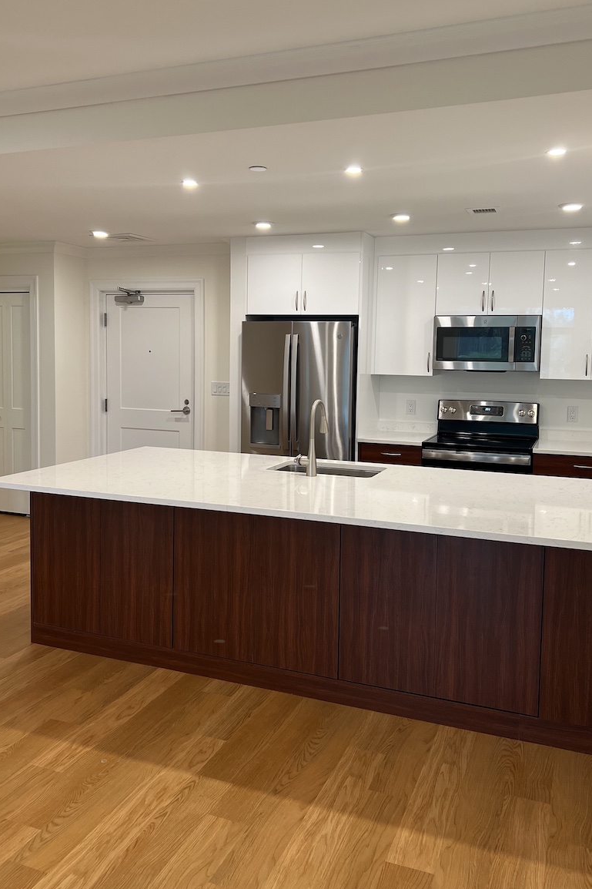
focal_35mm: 30
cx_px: 291
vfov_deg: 61.8
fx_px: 740
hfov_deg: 43.6
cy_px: 405
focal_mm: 5.7
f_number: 1.5
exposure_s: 1/120
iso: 125
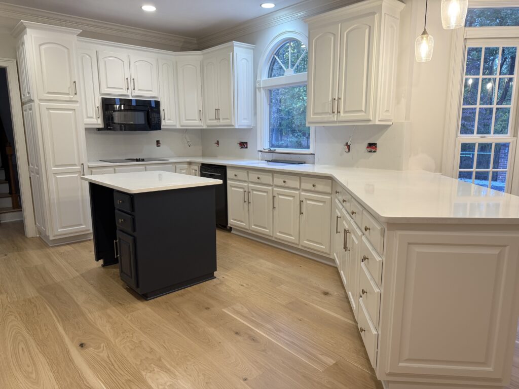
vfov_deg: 56.8
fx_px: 360
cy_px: 194
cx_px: 260
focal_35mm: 24
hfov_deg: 71.6
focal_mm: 6.76
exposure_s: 1/60
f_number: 1.78
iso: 125
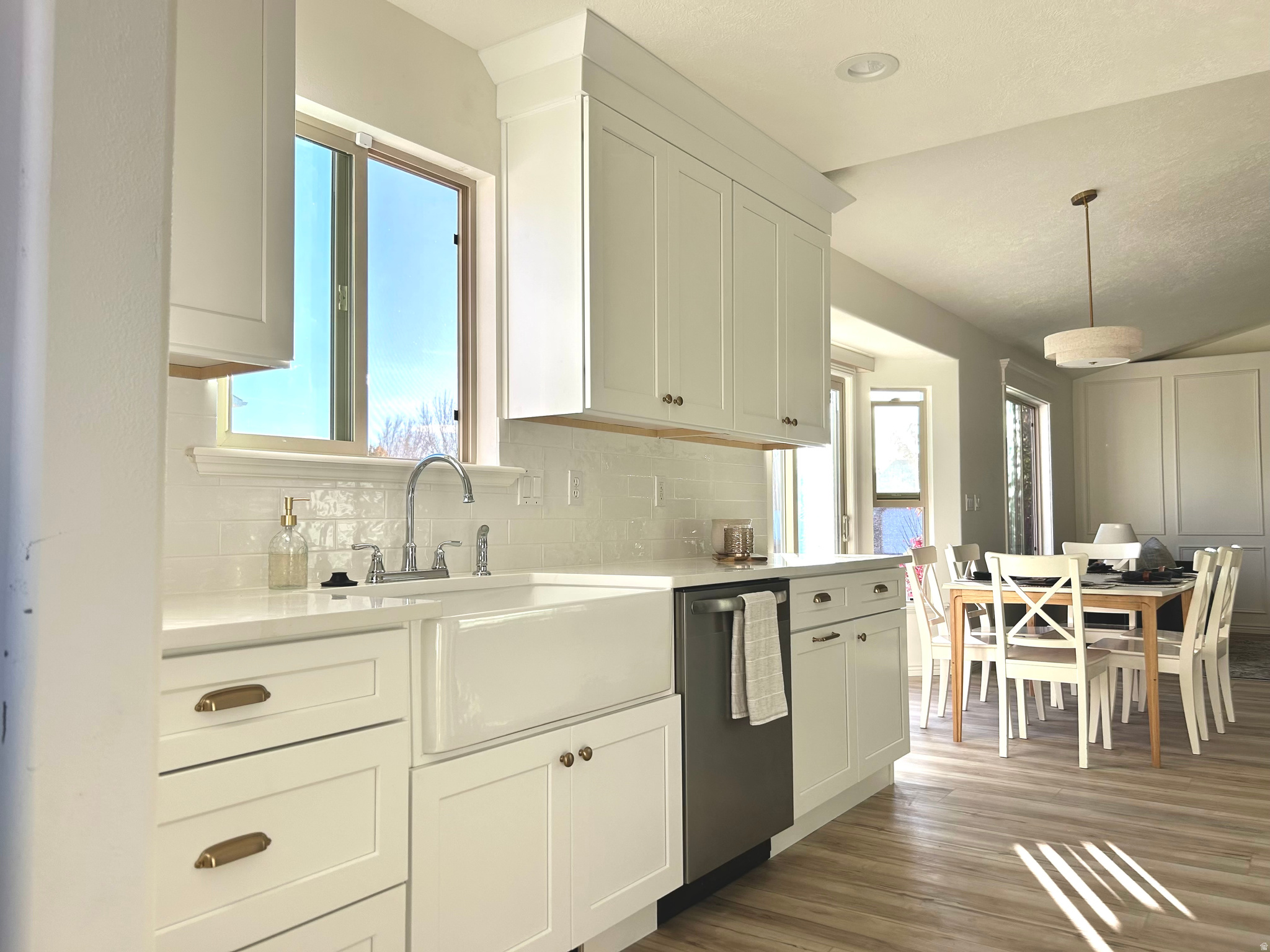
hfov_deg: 67.3
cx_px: 635
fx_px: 954
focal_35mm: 26
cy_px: 476
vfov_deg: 53.1
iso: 50
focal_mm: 5.7
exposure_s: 1/549
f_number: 1.5
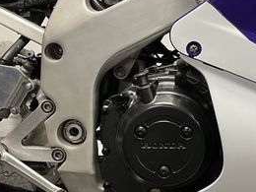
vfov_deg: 22.6
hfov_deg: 29.5
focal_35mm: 64
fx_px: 473
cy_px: 35
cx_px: 211
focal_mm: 5.1
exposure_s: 1/50
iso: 160
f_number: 1.6
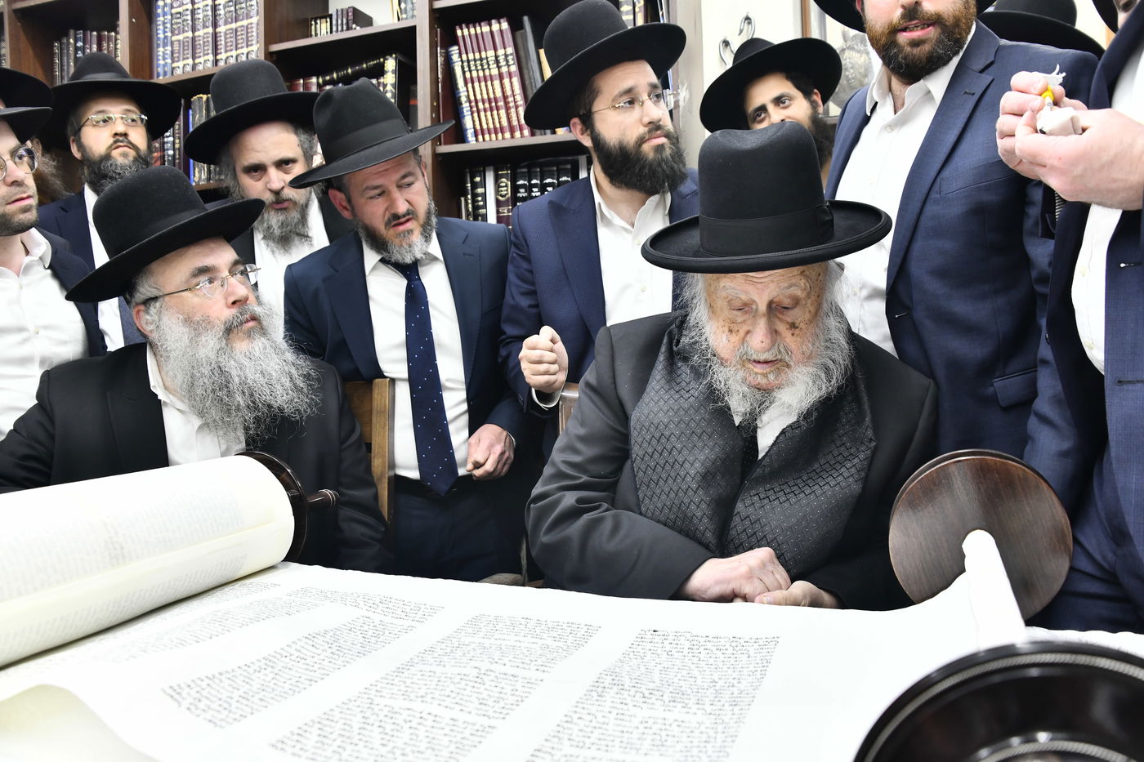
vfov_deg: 46.4
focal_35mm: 28
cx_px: 572
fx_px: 890
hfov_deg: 65.5
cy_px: 381
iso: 800
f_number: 5.6
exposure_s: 1/100
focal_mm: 28
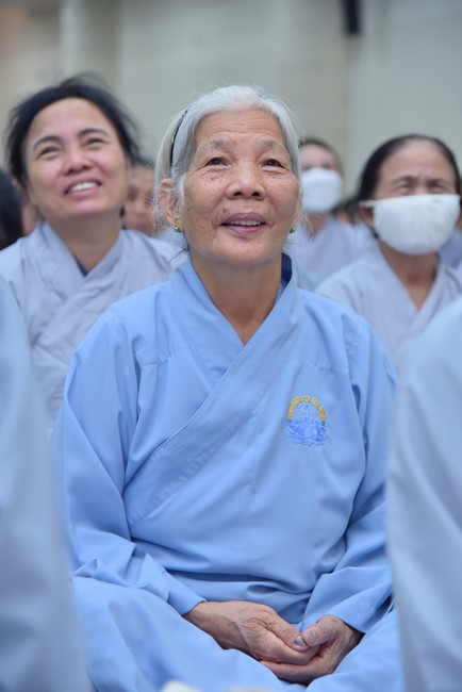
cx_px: 231
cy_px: 346
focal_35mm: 86
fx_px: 1654
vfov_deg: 23.6
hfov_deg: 15.9
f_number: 4.5
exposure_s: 1/125
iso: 1000
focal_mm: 86
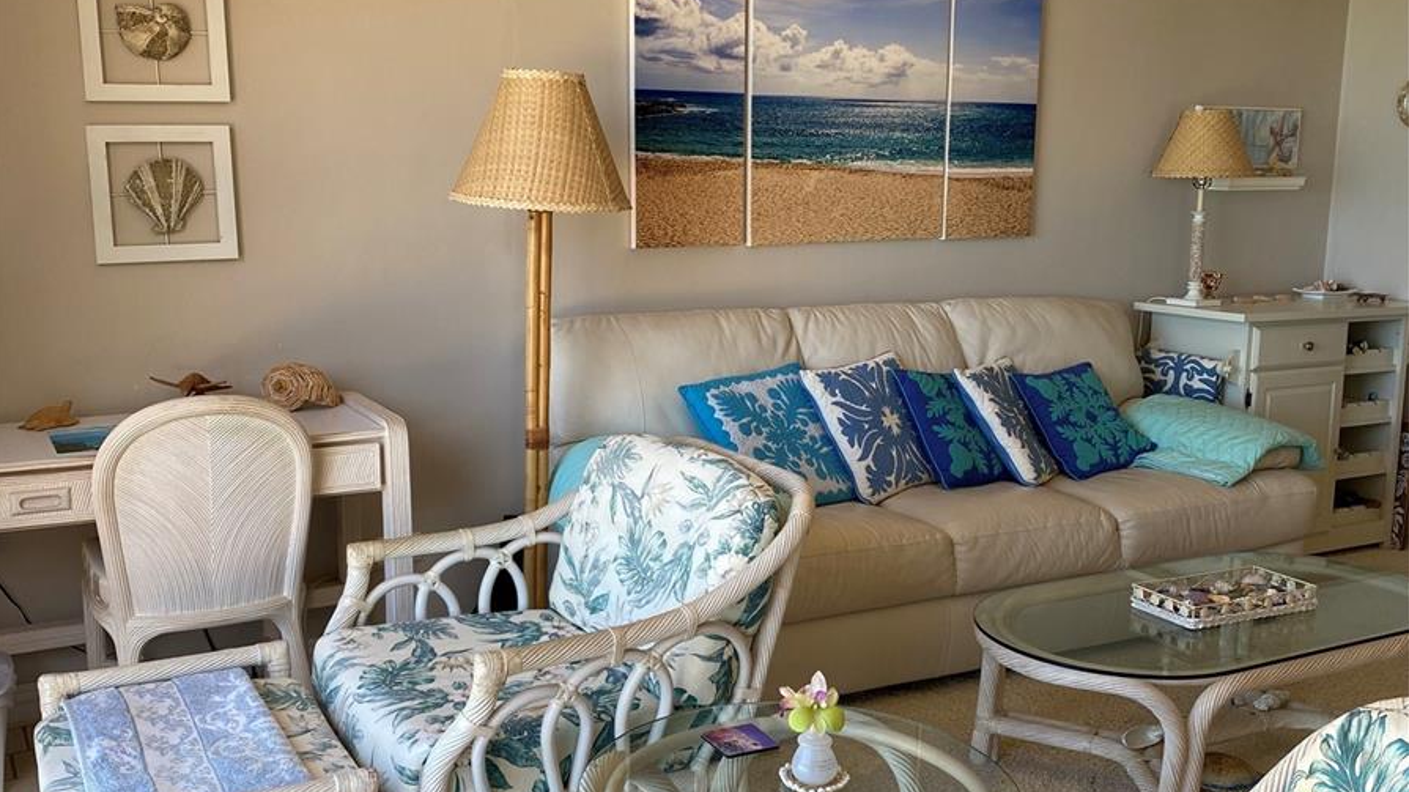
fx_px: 1419
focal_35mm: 38
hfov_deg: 52.8
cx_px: 702
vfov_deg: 31.2
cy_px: 394
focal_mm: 4.25
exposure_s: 1/166
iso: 32
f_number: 1.8
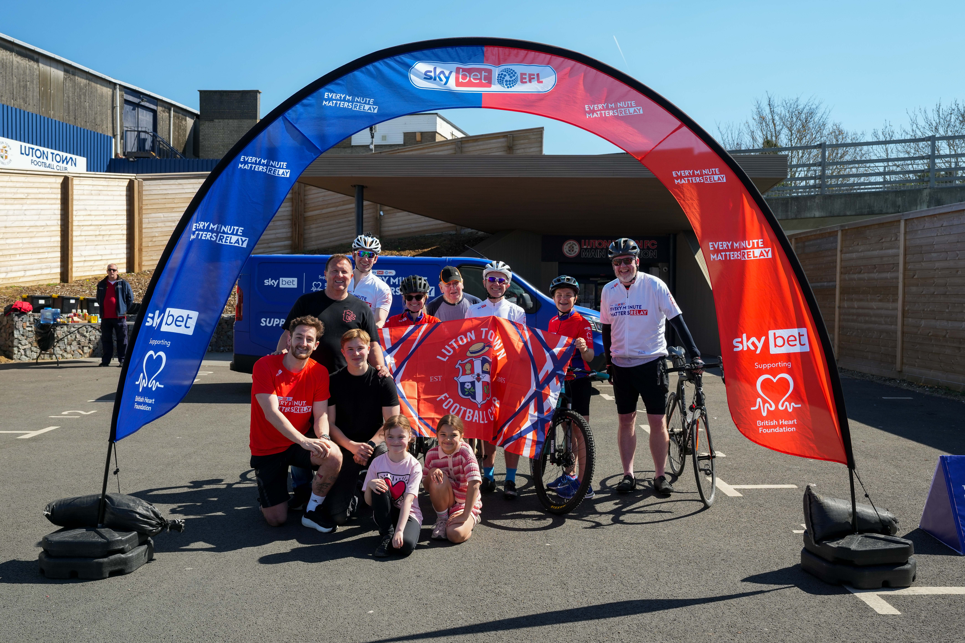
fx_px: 911
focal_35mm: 34
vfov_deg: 38.9
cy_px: 322
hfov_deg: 55.8
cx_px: 482
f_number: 5.6
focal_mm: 34
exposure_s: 1/250
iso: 250
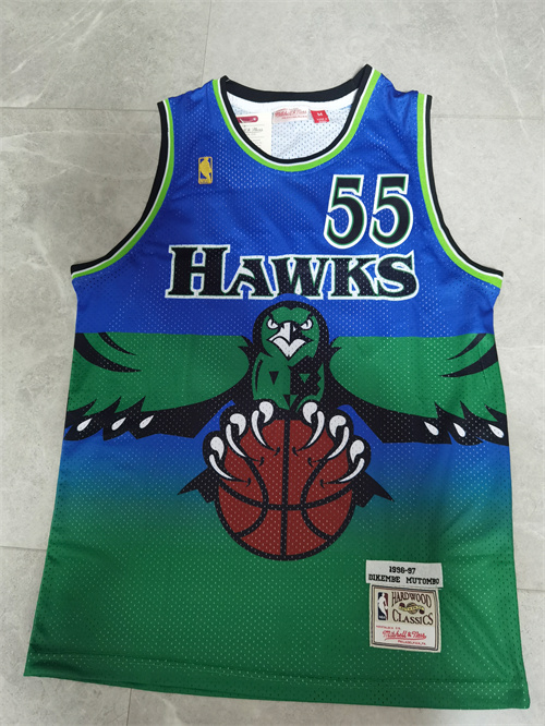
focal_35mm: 27
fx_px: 566
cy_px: 363
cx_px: 272
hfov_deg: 51.4
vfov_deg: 65.3
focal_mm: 6.71
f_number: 1.9
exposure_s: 1/40
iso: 500
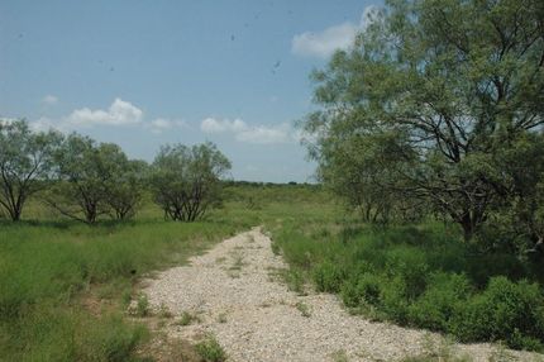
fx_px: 408
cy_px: 181
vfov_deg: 47.9
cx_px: 272
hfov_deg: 67.4
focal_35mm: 27
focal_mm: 18
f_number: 16
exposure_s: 1/1000
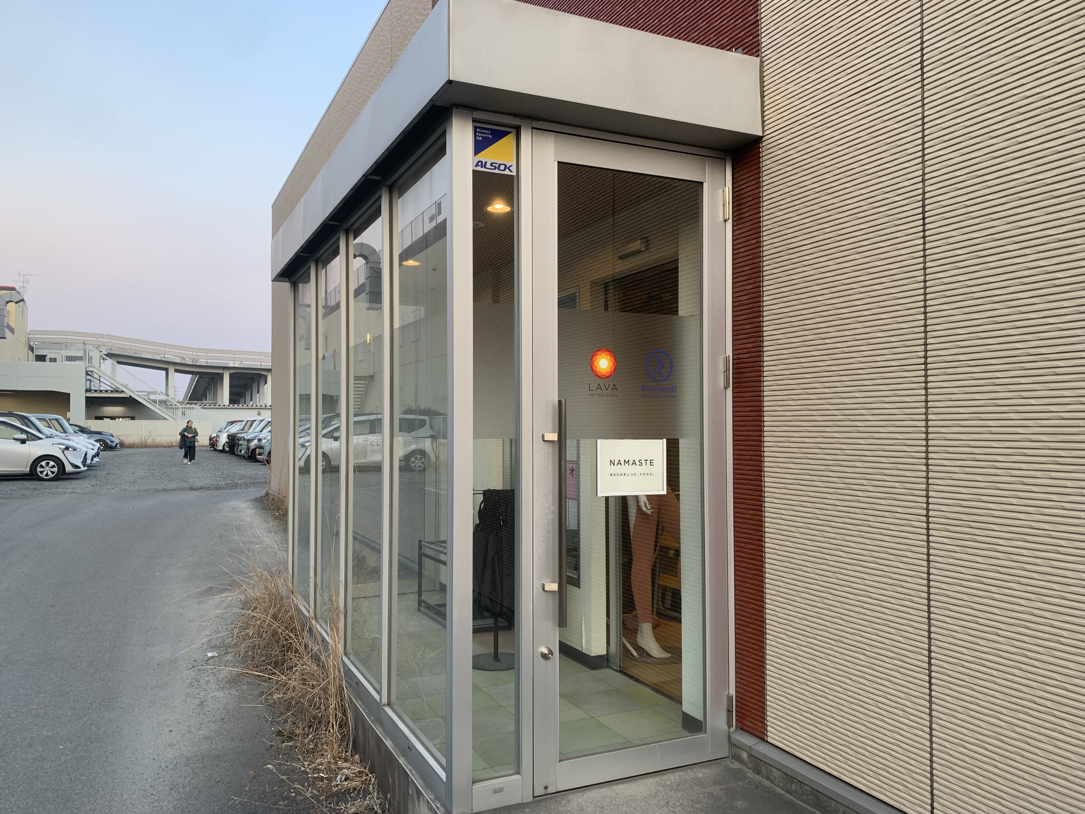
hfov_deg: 67.3
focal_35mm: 26
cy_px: 407
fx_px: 815
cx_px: 542
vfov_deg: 53.1
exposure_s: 1/121
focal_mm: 4.25
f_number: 1.8
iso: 40
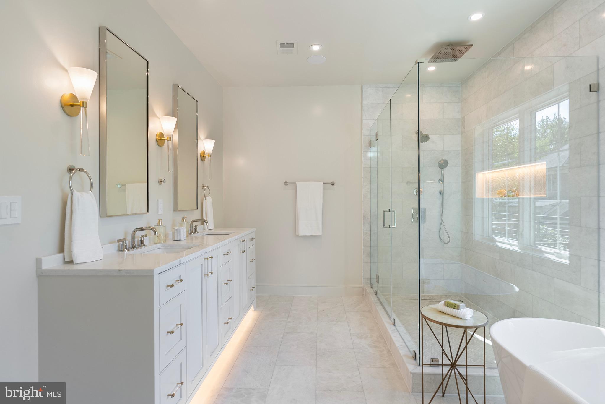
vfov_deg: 63.3
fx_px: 328
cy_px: 202
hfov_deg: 85.4
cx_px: 302
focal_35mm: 20
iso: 200
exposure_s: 1/400
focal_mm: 19.5
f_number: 4
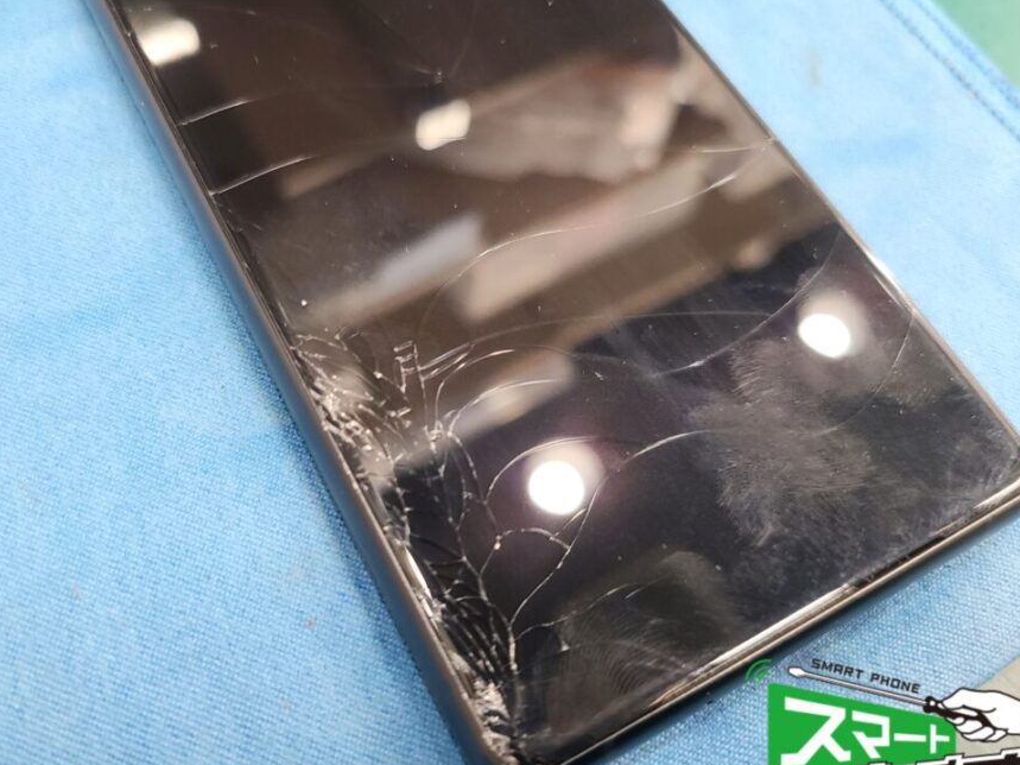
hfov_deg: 58.3
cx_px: 468
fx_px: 913
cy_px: 384
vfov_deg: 45.4
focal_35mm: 31
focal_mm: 5.4
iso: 320
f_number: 1.8
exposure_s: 1/40
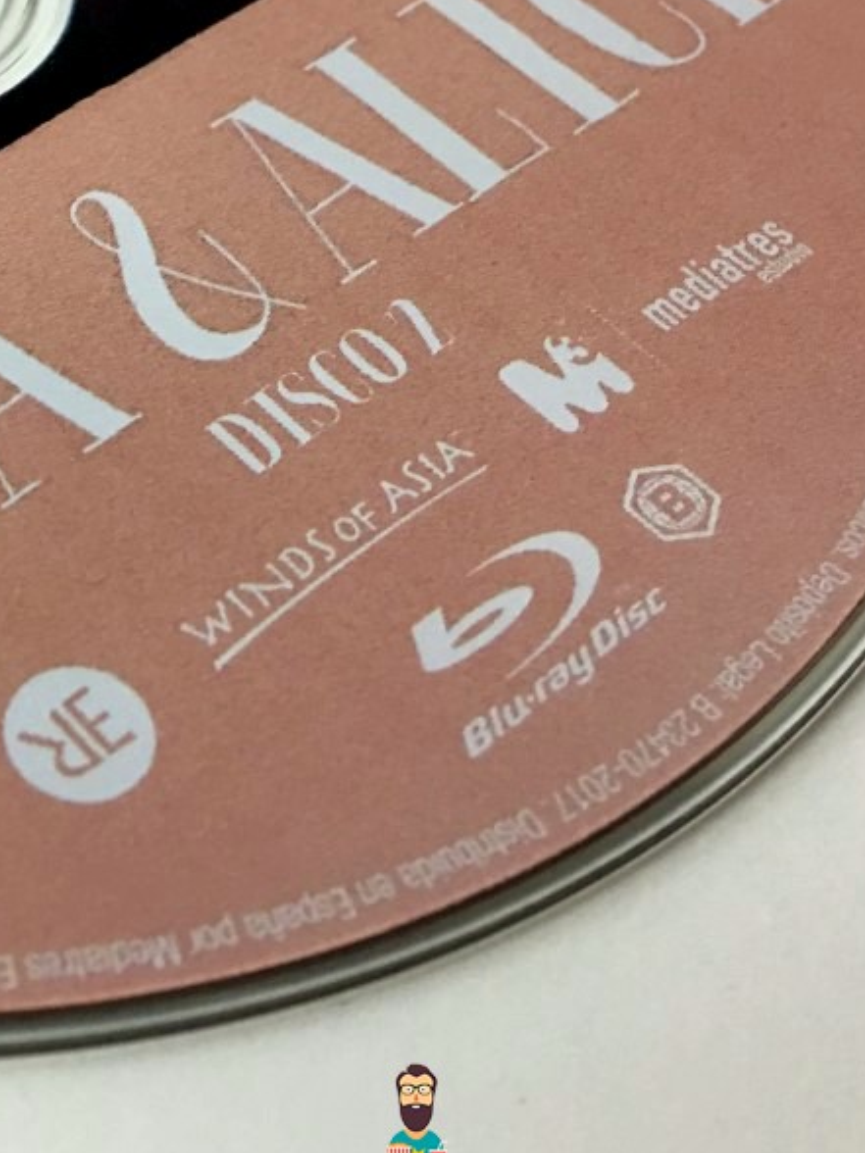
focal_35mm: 71
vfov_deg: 26.8
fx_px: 2366
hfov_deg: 19.7
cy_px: 206
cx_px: -118
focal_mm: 4.15
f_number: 2.2
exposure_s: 1/17
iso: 64
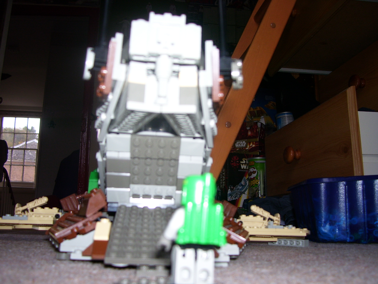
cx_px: 189
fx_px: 371
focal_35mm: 34
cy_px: 142
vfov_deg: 41.8
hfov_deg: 54.0
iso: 80
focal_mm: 5.6
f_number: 2.7
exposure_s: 1/60
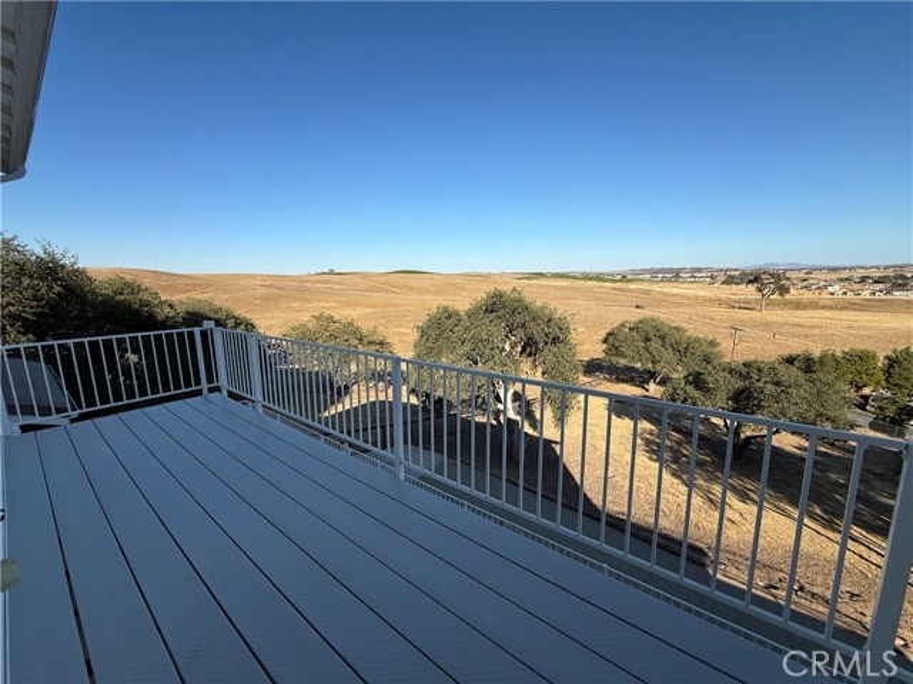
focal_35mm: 14
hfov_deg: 102.1
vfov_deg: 85.7
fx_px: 369
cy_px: 342
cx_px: 456
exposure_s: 1/2024
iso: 50
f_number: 2.2
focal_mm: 2.22
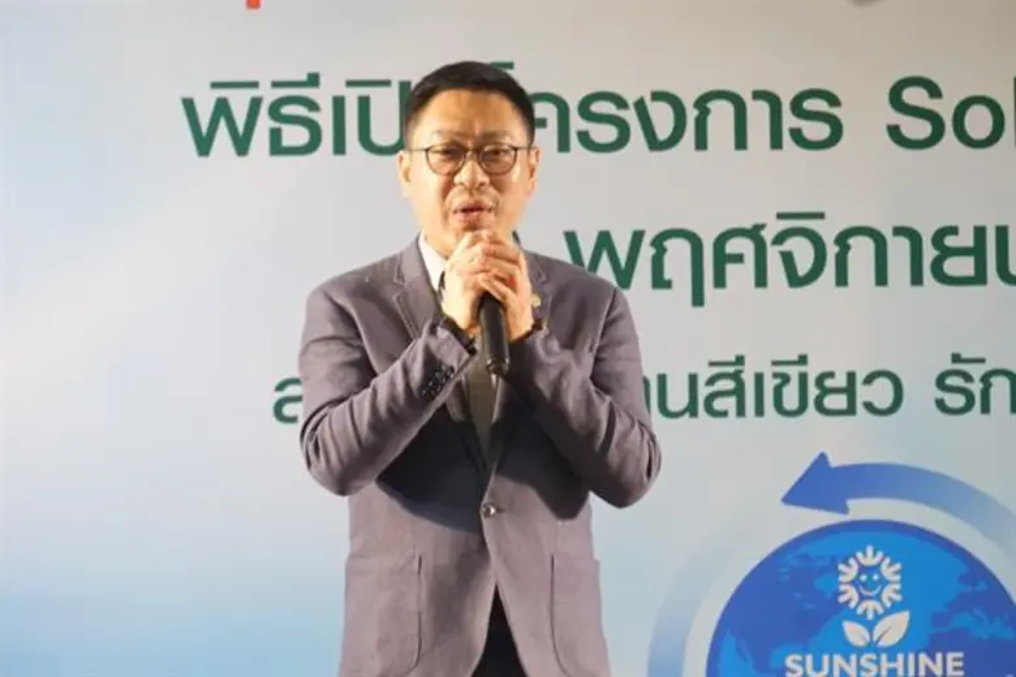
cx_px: 508
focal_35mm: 242
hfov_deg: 8.5
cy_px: 338
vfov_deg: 5.7
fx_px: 6829
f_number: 6.2
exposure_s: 1/75
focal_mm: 161.8
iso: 3200
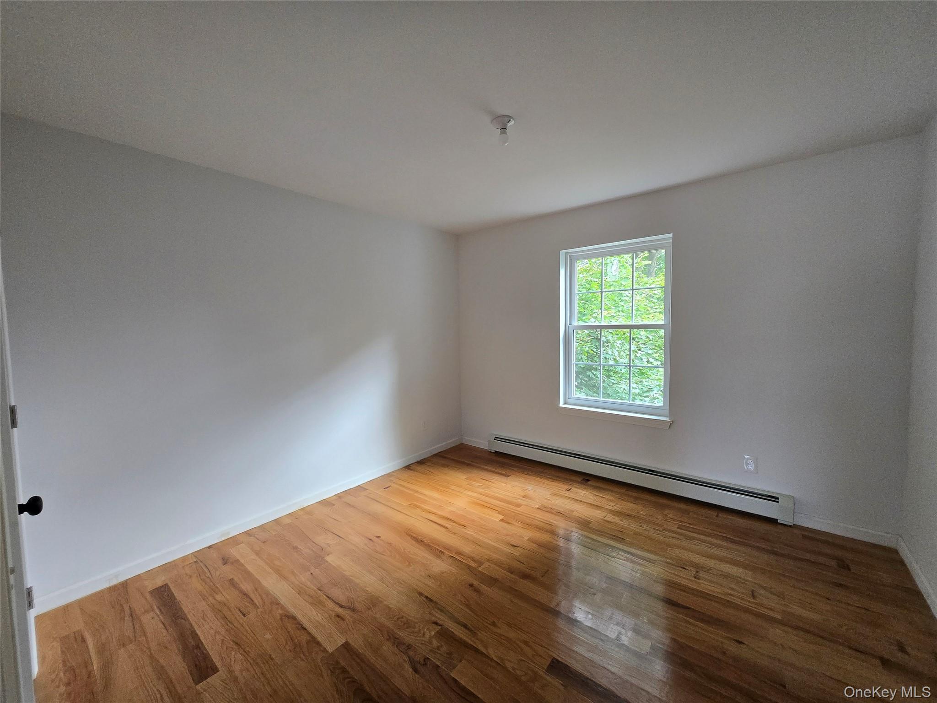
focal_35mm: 13
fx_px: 352
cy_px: 352
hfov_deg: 106.2
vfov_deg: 89.9
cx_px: 468
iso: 160
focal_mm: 1.7
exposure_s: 1/60
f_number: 2.2
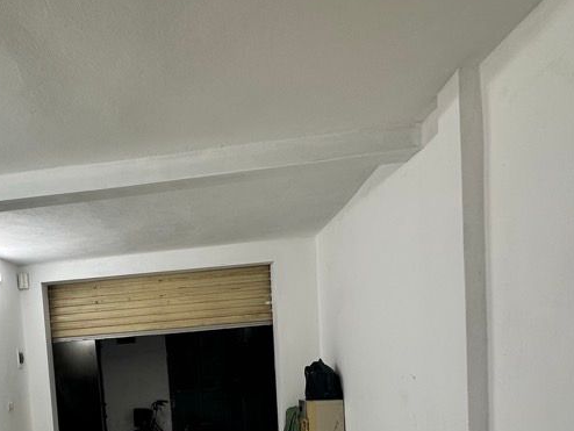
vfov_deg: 43.8
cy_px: 393
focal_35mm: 29
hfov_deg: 58.2
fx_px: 481
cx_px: 138
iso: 50
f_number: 2.2
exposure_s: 1/100
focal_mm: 2.22
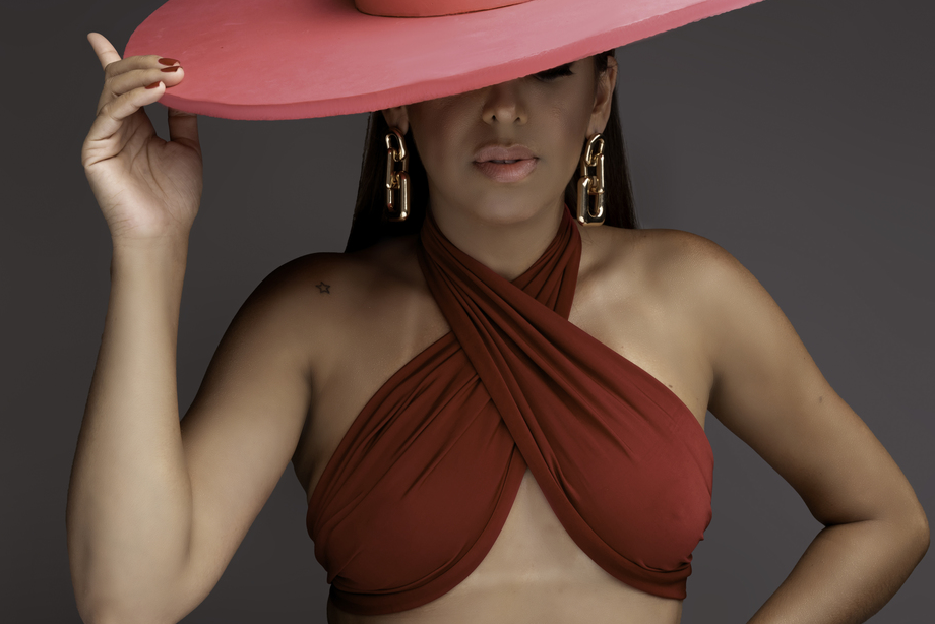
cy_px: 248
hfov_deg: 33.4
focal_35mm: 60
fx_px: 1559
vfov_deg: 22.6
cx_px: 450
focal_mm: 46
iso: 200
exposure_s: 1/160
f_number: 13
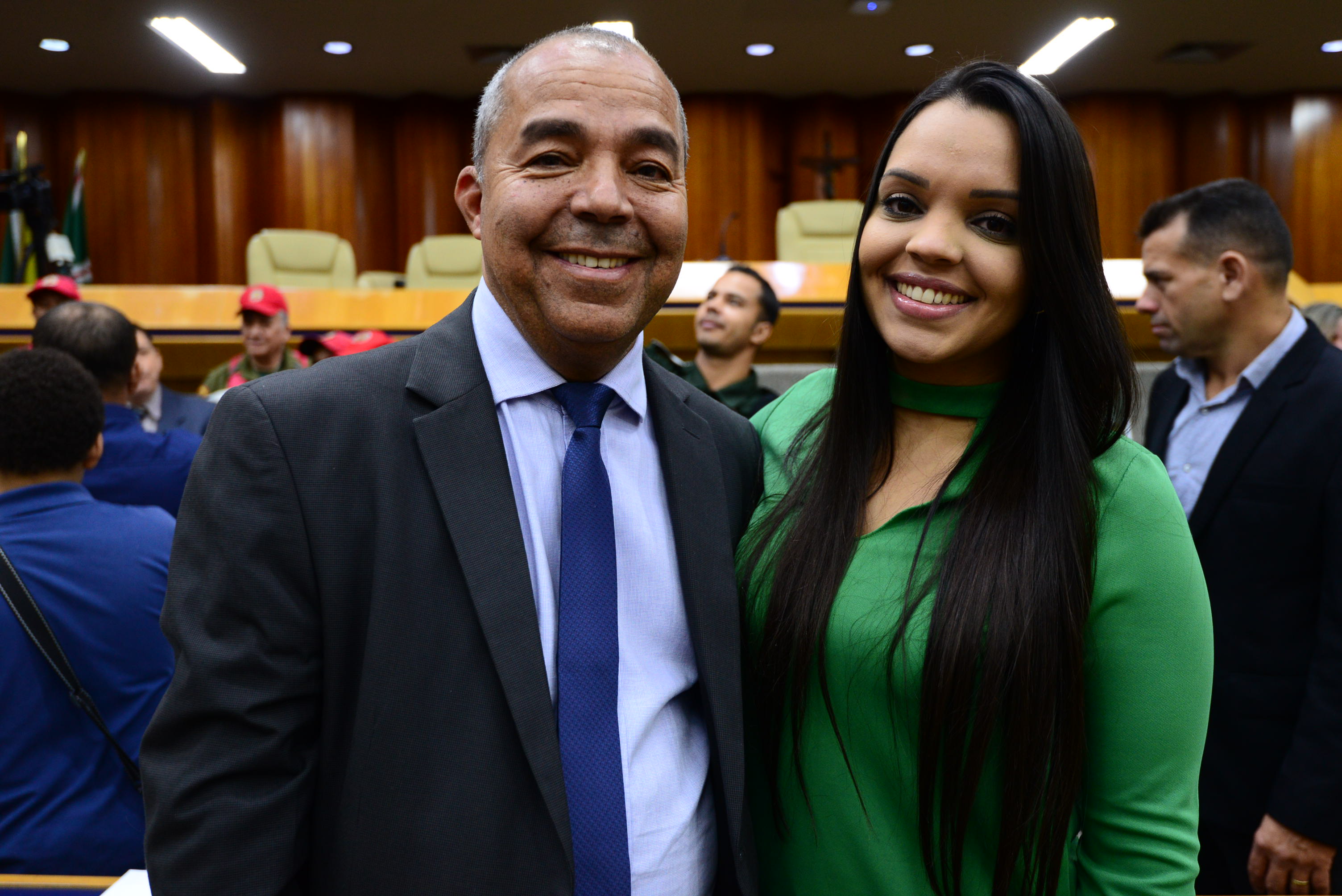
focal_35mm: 32
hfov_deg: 58.7
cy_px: 448
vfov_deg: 41.1
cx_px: 671
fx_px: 1193
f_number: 4
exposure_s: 1/60
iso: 1600
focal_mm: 32
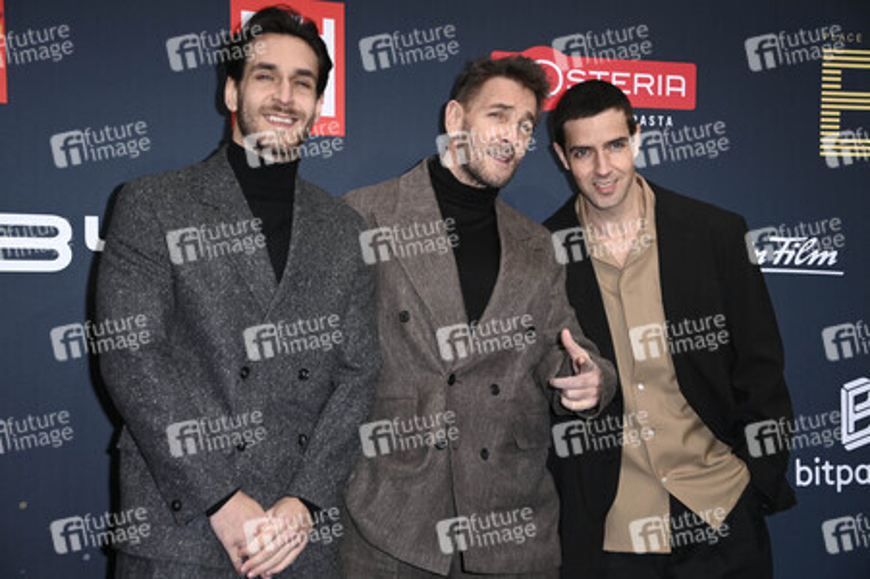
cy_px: 290
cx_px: 435
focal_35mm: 68
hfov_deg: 29.7
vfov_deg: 20.0
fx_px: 1642
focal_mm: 68
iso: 320
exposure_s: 1/250
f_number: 5.6
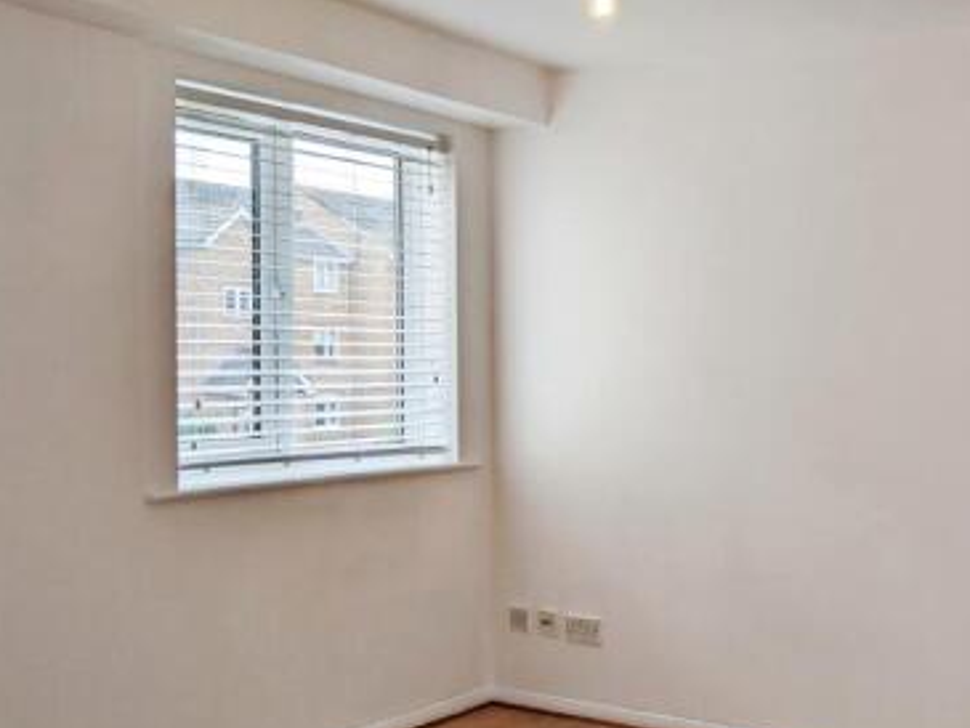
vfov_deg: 33.1
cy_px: 533
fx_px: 1205
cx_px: 715
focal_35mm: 43
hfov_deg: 42.6
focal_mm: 4.44
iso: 41
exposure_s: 1/242
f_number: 1.8
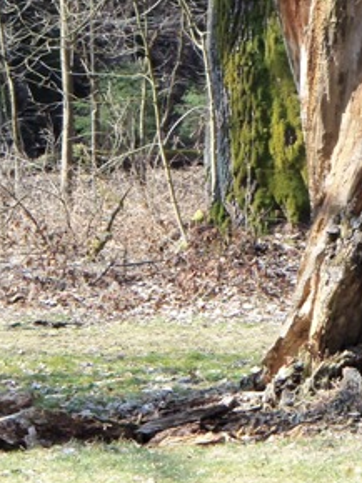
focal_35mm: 279
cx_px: 327
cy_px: -110
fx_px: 3896
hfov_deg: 5.3
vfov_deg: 7.0
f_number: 5.3
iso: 100
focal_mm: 17.9
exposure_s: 1/100
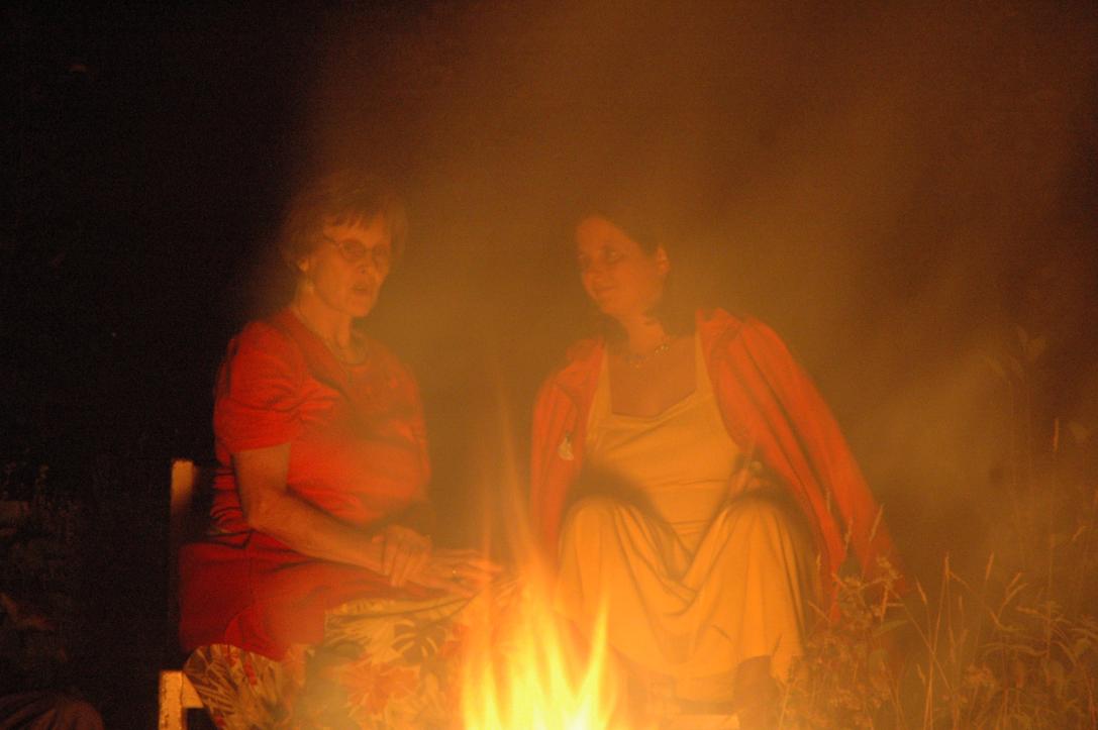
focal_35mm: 105
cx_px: 549
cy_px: 365
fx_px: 3200
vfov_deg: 13.0
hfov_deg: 19.5
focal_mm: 70
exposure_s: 1/4
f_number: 4.5
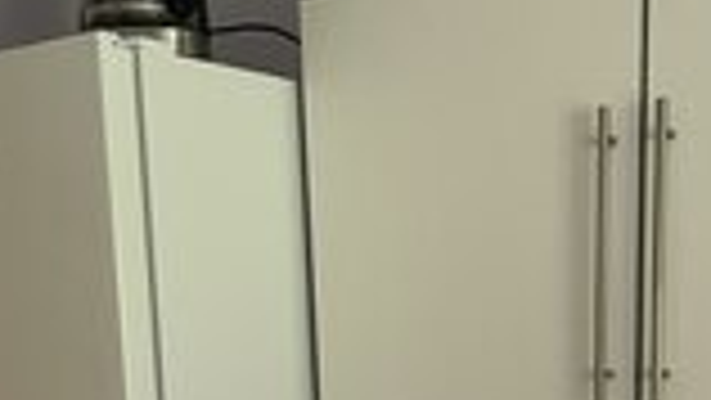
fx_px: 1301
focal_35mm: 69
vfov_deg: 14.9
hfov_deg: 30.6
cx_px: 364
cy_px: 751
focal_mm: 5.1
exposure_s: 1/60
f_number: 1.6
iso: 250
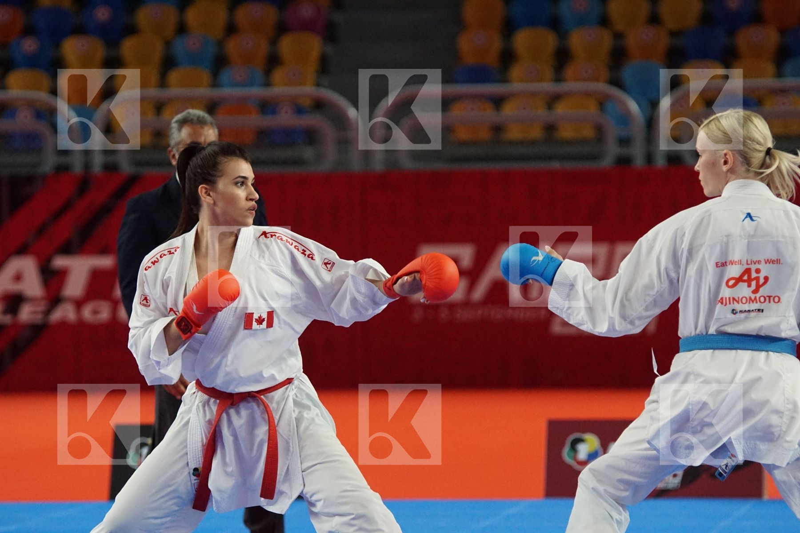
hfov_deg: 9.8
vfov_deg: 6.5
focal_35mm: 210
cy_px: 266
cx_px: 400
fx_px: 4666
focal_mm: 140
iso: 3200
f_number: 2.8
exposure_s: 1/2000
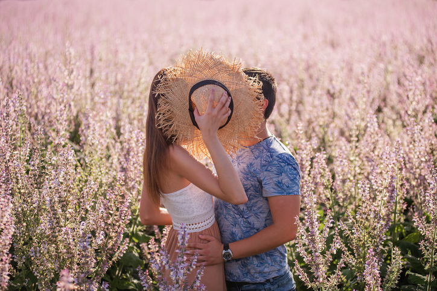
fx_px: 971
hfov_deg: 25.4
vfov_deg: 17.1
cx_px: 218
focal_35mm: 80
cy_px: 146
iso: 125
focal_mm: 80
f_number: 2.8
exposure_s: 1/1000
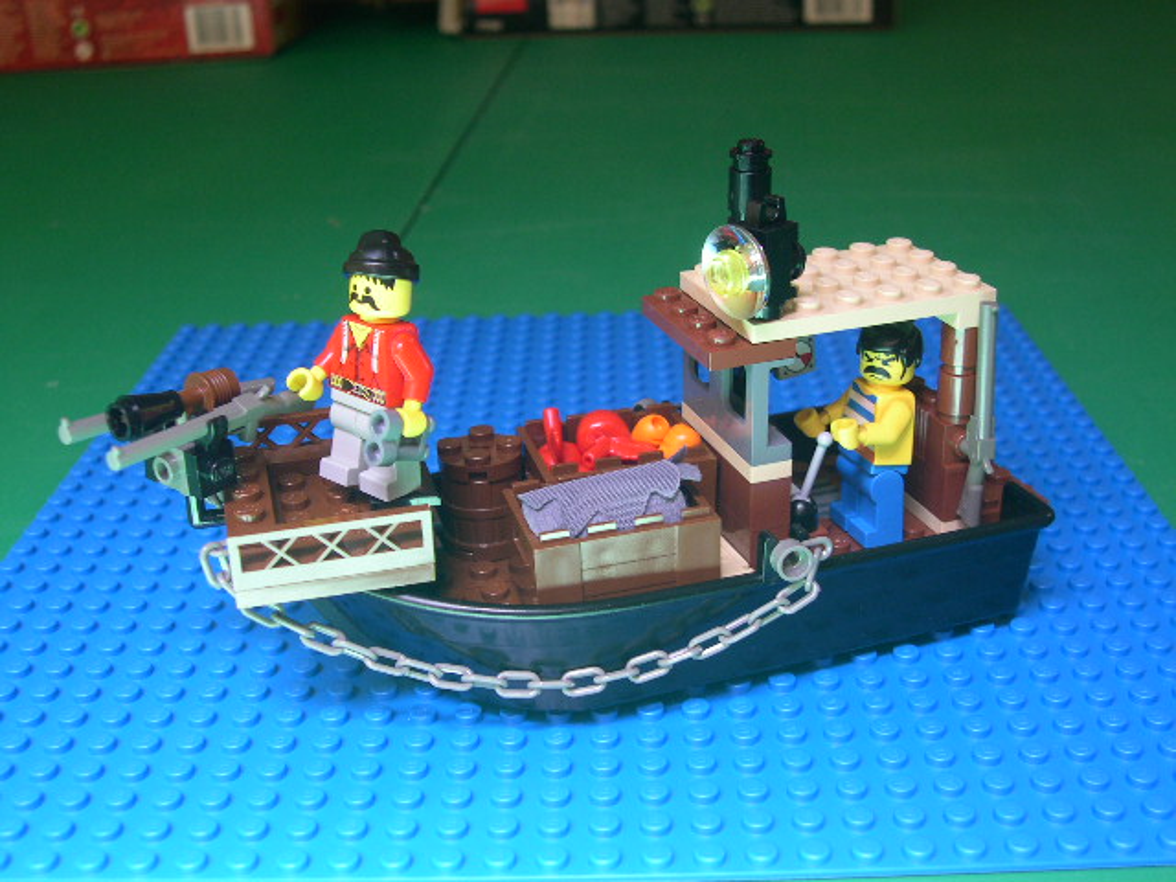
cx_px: 588
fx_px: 1427
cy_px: 441
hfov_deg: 44.8
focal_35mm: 42
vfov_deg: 34.3
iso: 100
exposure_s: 1/16.6
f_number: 2.9
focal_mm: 9
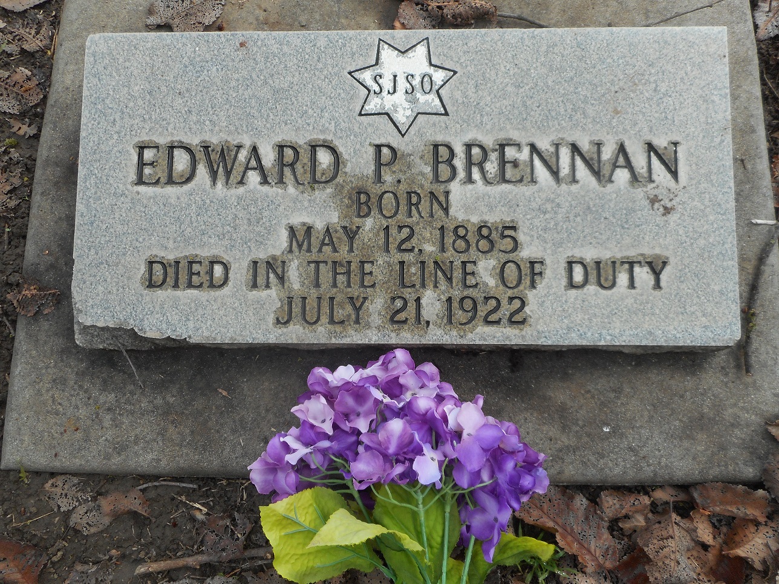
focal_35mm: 25
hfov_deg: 69.4
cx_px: 390
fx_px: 563
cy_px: 292
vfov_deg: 54.9
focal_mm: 4.5
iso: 80
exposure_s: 1/320
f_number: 3.7
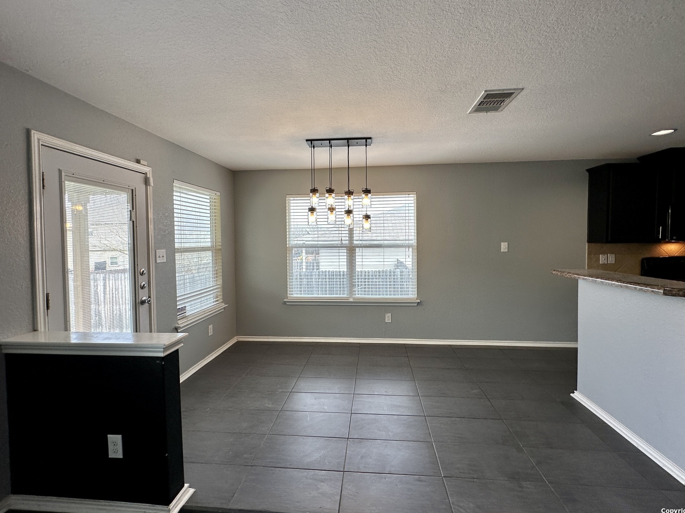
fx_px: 297
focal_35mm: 15
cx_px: 349
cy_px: 248
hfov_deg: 98.2
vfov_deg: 81.7
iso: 50
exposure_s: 1/120
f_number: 2.2
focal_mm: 2.22
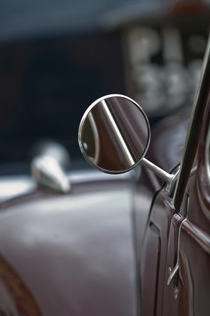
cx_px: 105
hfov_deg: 5.4
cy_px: 181
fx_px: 2226
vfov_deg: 8.1
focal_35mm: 254
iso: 800
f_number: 4
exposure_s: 1/350
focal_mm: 200
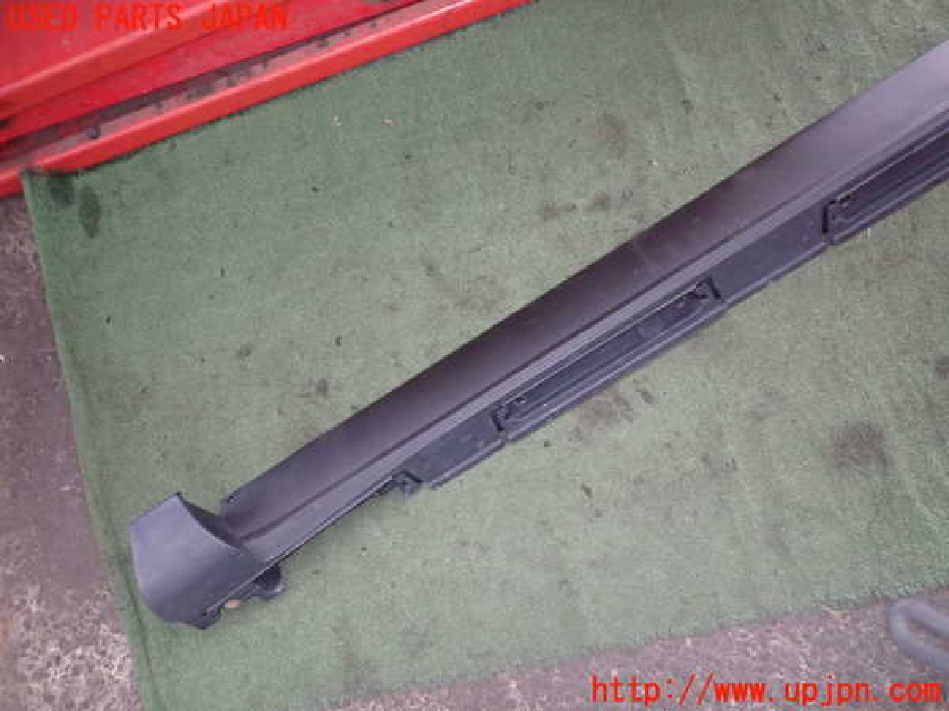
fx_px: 685
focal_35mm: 25
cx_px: 474
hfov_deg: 69.4
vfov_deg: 54.9
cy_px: 356
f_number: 2
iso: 250
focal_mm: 4.5
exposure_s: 1/30
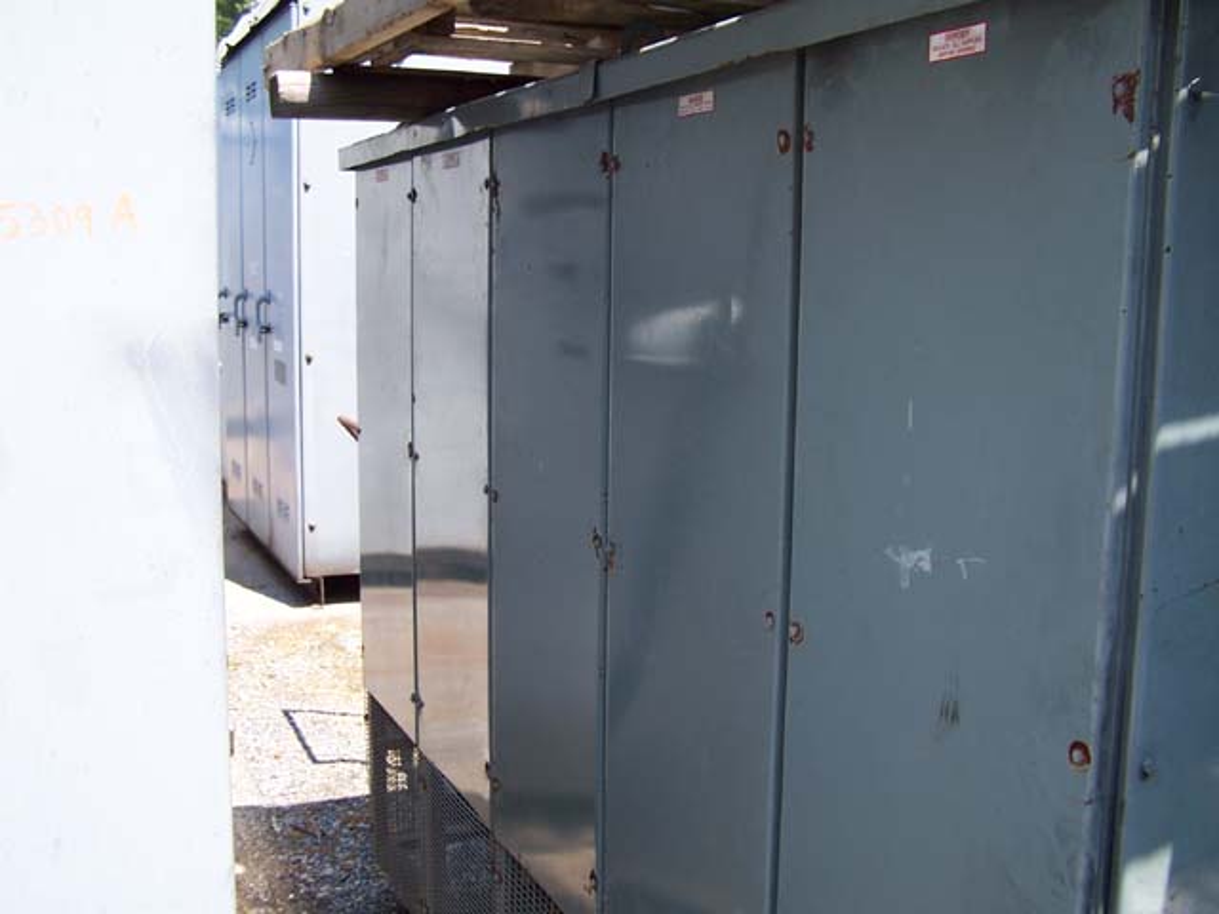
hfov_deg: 49.0
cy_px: 457
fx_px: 1338
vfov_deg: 37.7
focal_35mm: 38
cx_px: 610
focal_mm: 6.3
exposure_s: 1/250
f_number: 2.8
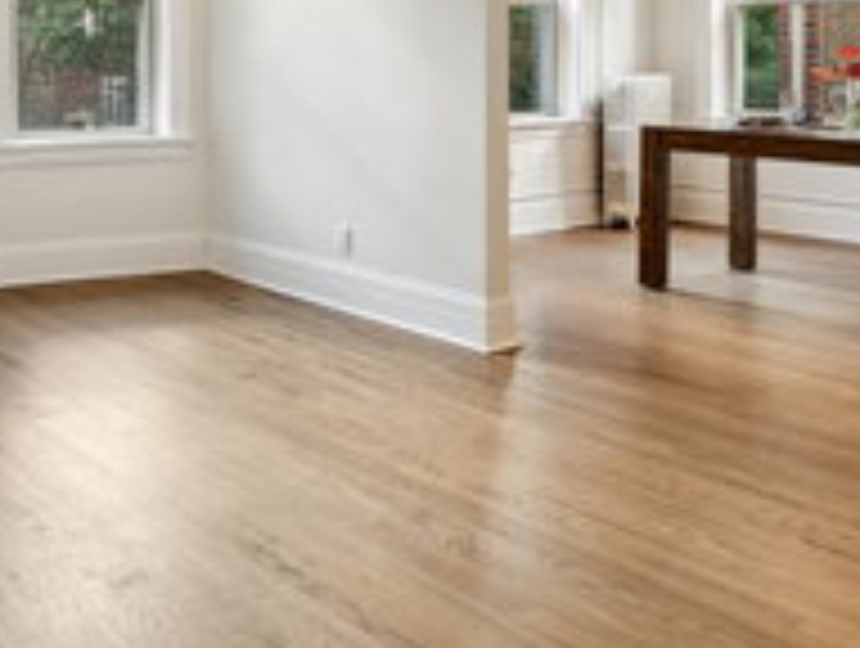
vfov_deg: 33.3
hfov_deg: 43.2
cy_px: 58
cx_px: 149
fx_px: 1021
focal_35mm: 41
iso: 200
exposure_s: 1/6
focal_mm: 17
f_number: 9.5
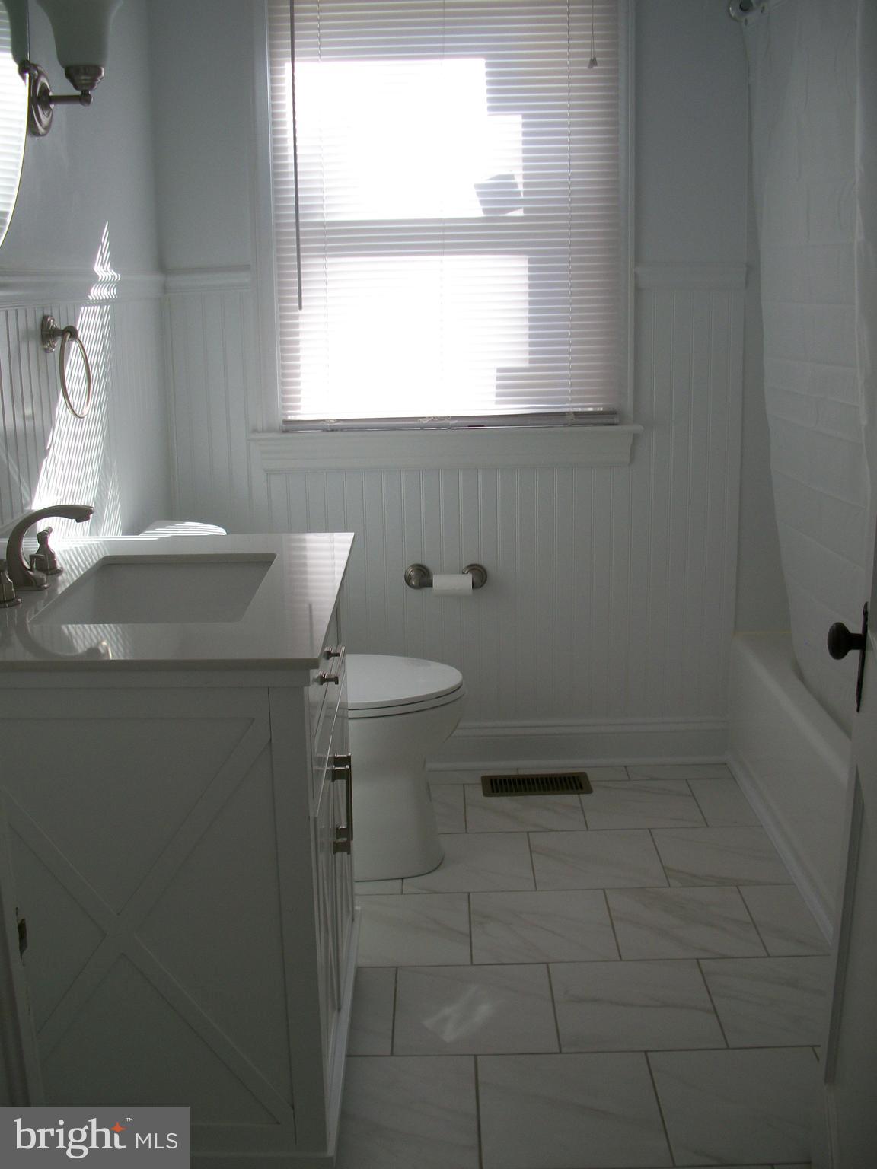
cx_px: 438
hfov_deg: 40.7
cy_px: 584
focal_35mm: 35
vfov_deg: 52.6
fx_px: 1182
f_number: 3.1
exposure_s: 1/60
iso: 80
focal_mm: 6.3
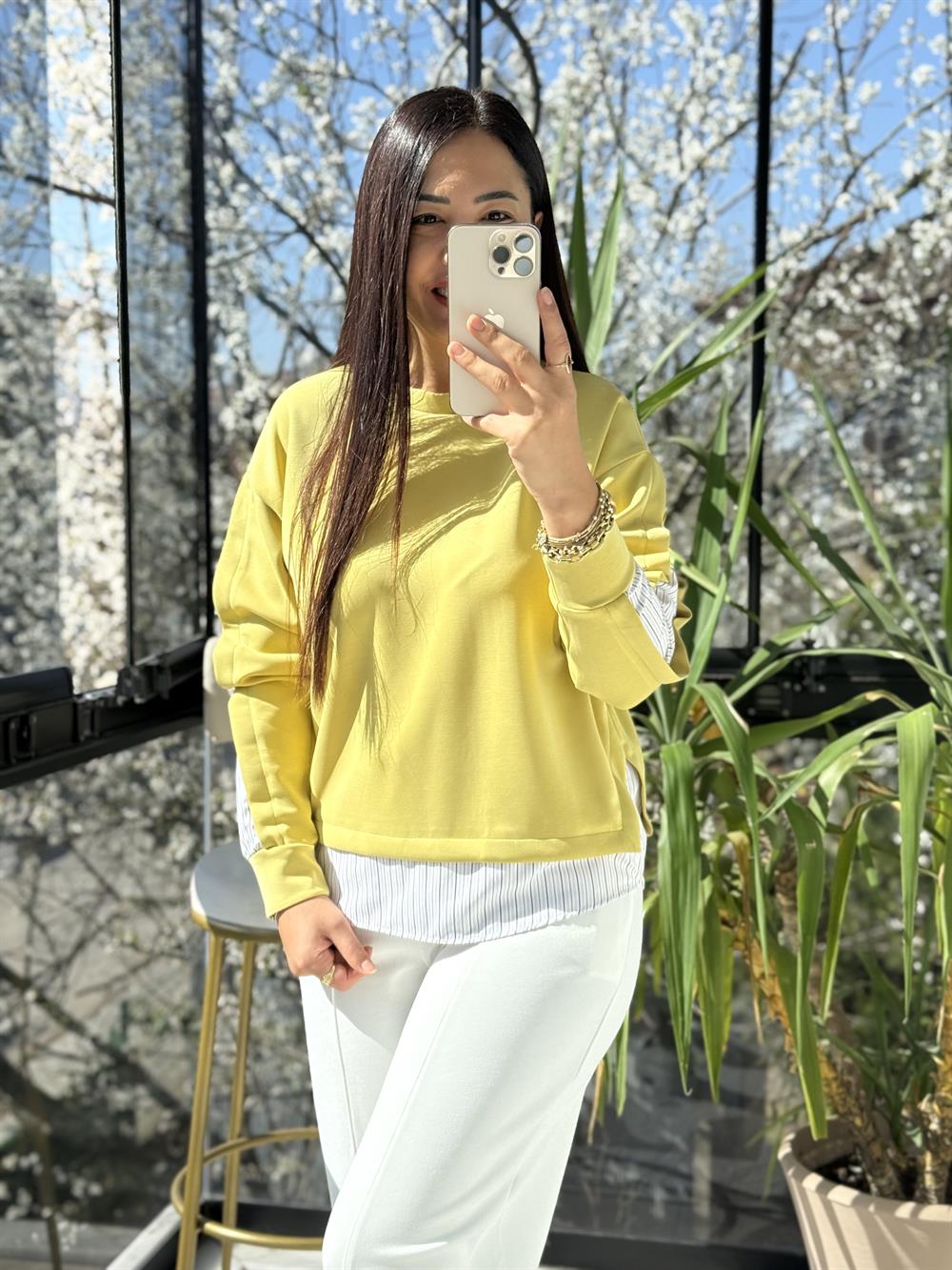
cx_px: 476
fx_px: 1760
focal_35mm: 48
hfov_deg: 30.3
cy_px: 635
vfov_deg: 39.7
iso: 64
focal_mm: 6.76
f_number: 1.78
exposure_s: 1/1513
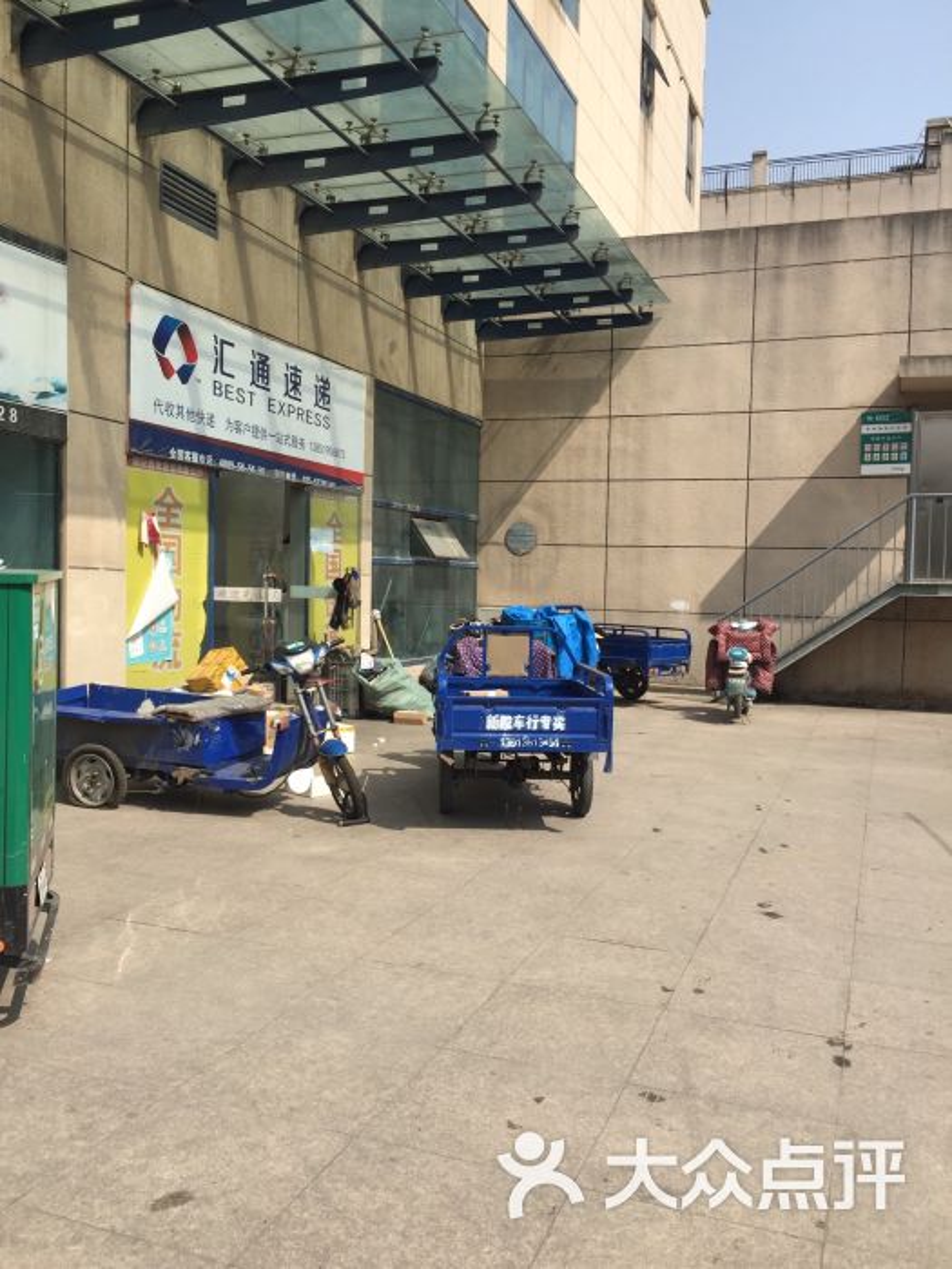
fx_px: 1063
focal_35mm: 29
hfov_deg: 48.2
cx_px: 476
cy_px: 634
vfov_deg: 61.7
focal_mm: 4.15
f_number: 2.2
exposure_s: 1/1721
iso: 32
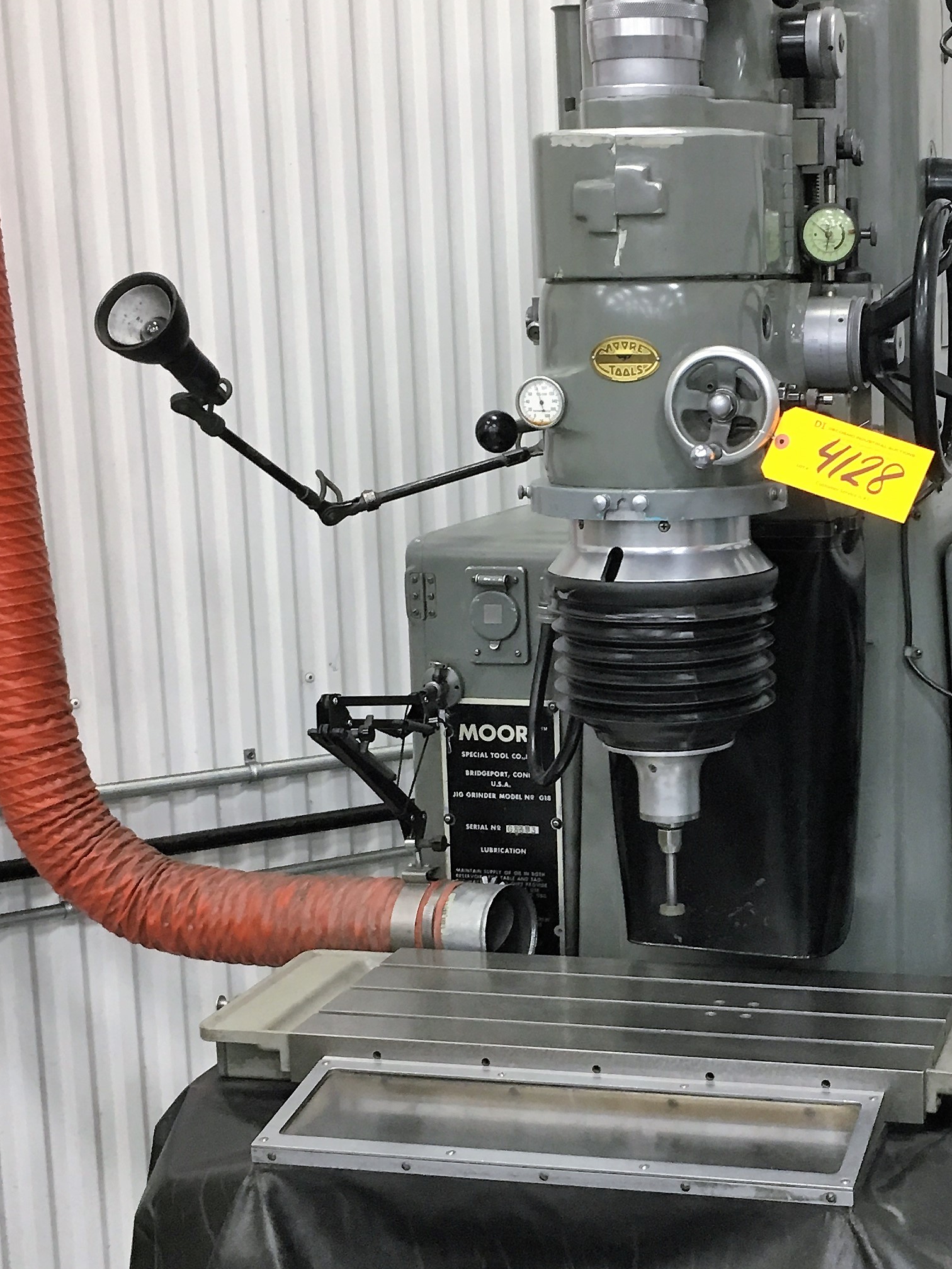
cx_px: 781
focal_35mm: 58
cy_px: 753
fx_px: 2127
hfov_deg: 24.8
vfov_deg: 33.1
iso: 80
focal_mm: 4.15
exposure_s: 1/30
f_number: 2.2
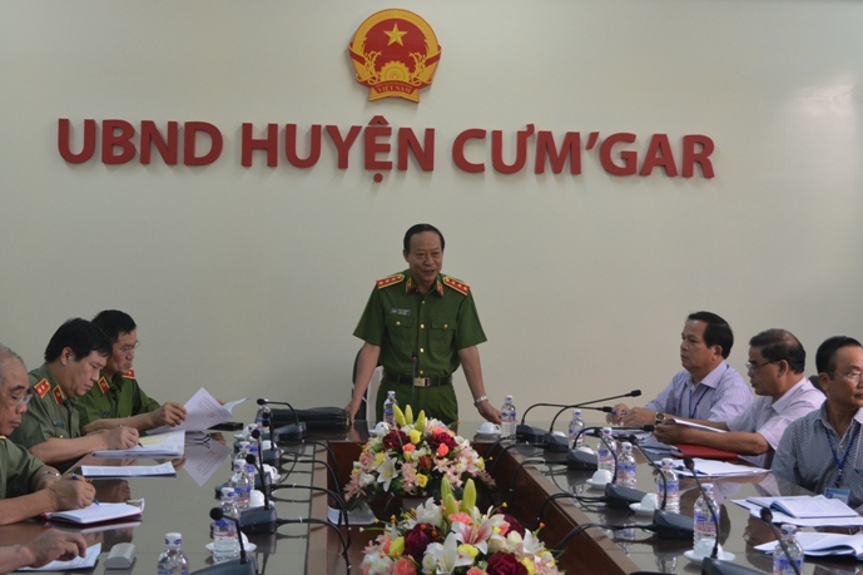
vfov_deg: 23.1
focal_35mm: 59
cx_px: 422
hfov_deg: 34.2
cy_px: 264
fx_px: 1403
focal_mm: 35
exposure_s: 1/125
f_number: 5.6
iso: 1600
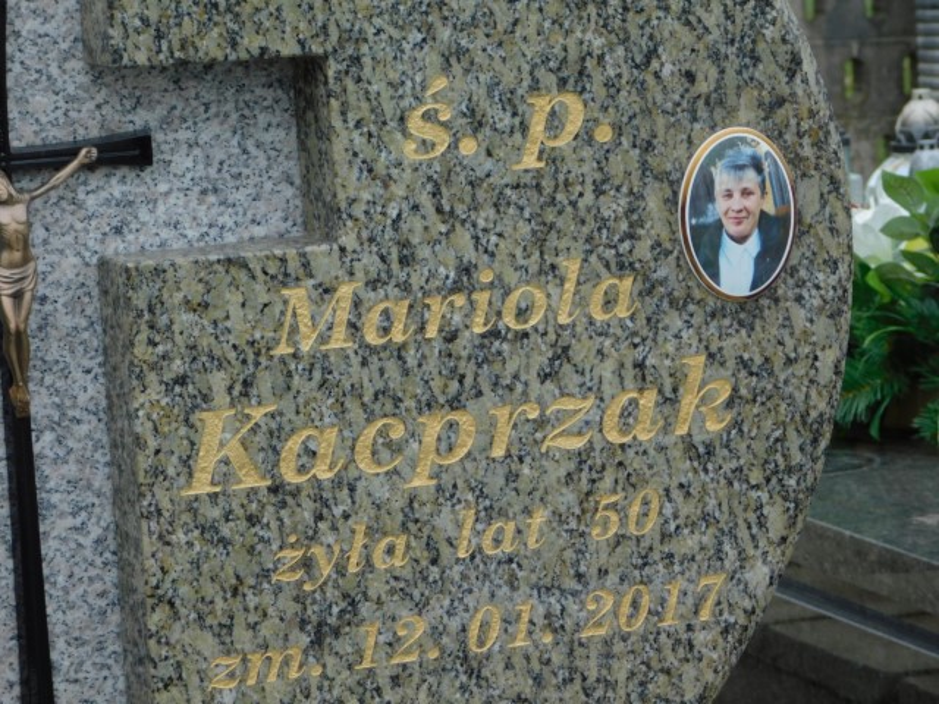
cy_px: 352
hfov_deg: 14.7
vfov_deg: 11.1
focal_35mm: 134
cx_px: 470
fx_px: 3635
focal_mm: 23.7
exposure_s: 1/60
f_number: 5
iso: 125
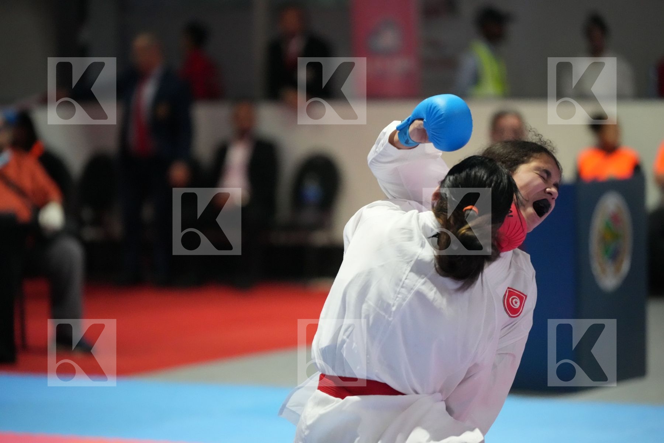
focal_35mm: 171
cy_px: 222
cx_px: 332
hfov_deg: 12.0
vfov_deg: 8.0
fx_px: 3154
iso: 12800
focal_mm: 171
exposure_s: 1/800
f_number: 2.8
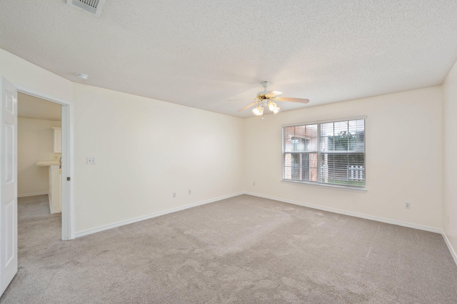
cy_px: 152
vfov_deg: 81.1
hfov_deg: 104.3
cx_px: 228
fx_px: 178
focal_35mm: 14
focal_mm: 14
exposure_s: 1/8
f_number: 9
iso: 320
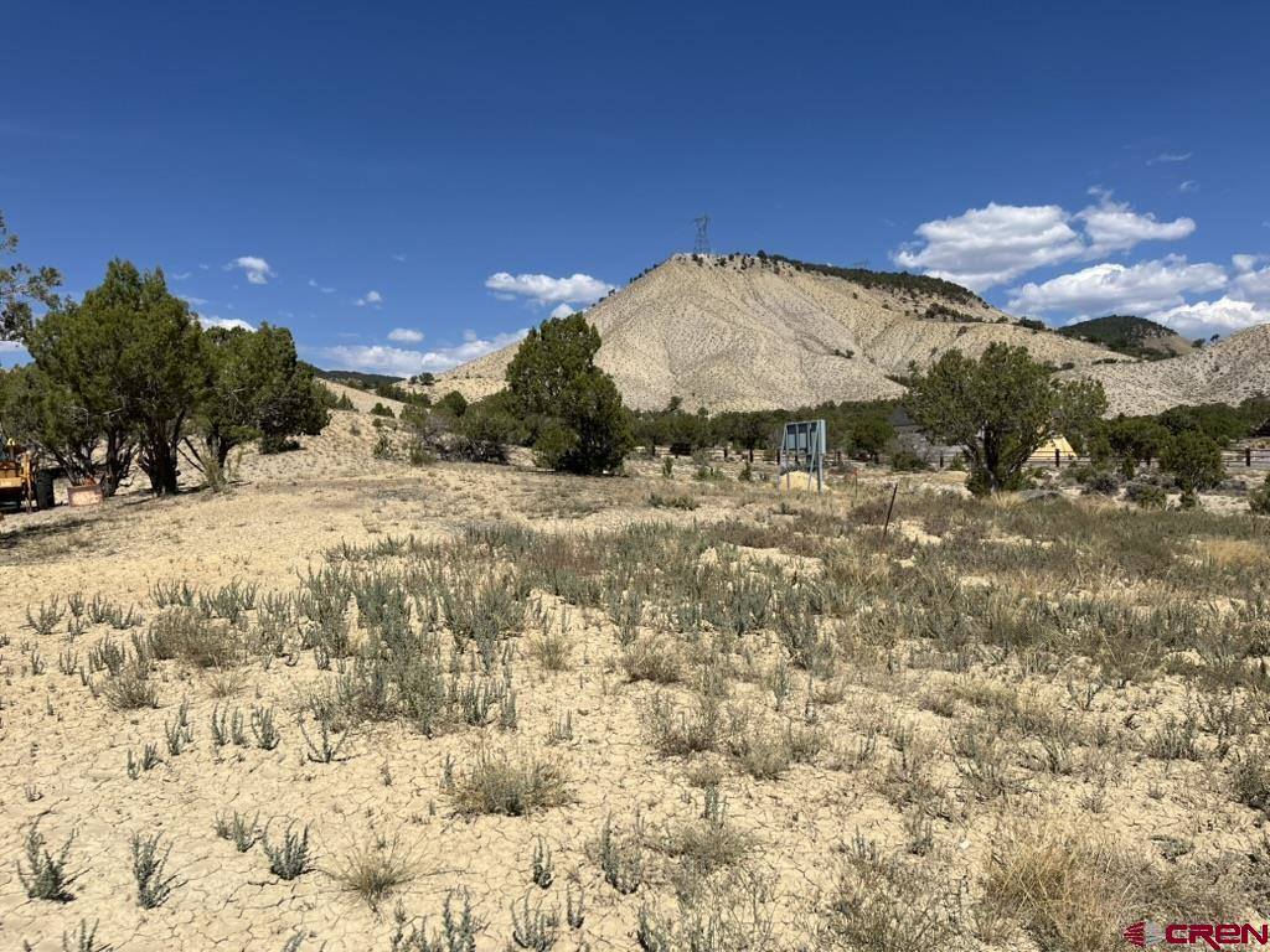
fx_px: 954
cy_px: 476
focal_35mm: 26
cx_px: 635
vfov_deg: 53.1
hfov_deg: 67.3
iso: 50
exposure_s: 1/6494
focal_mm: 5.1
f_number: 1.6
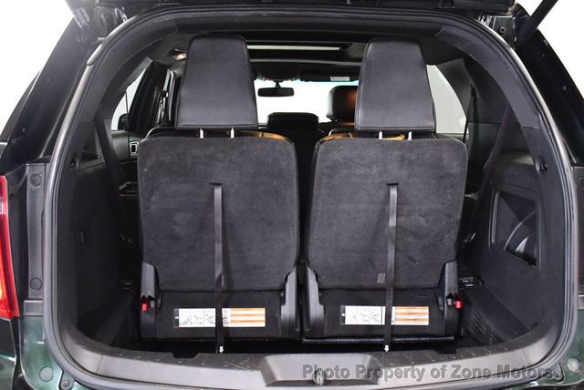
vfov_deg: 36.9
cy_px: 195
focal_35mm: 36
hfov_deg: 53.1
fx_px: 585
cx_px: 292
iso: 3200
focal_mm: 18
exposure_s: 1/60
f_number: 3.5
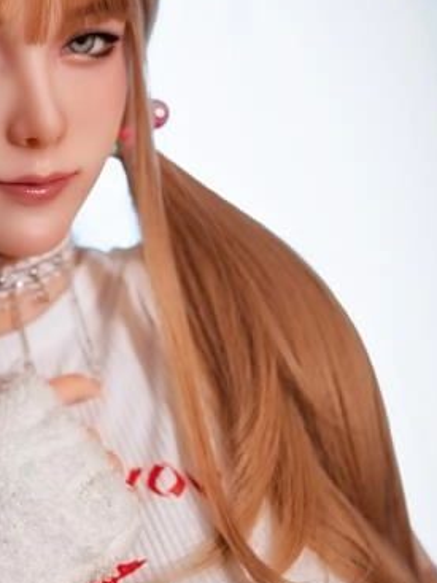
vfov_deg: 16.7
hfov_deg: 12.5
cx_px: 43
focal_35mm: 118
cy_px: 394
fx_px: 1987
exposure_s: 1/200
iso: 200
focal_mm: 50
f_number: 1.4
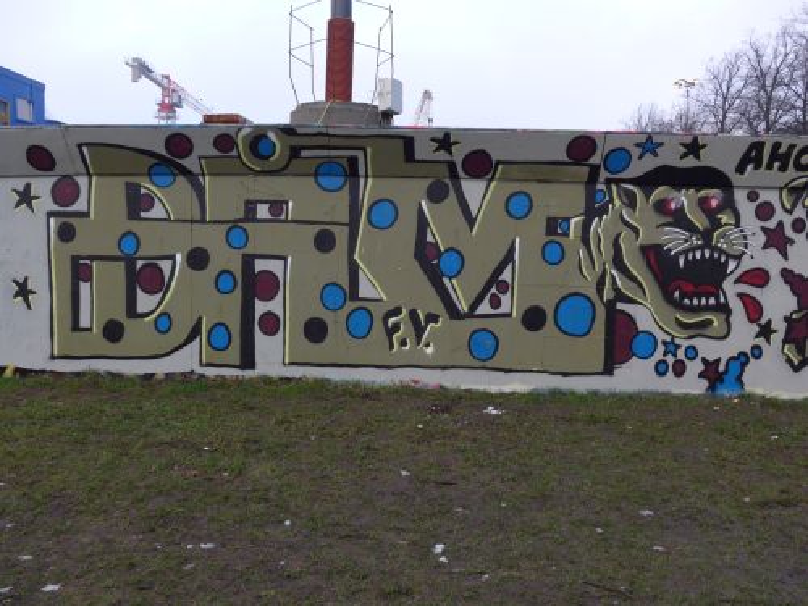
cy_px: 303
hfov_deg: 61.7
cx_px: 404
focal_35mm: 29
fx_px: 677
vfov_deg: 48.2
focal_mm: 6
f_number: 2.8
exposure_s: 1/125
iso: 80
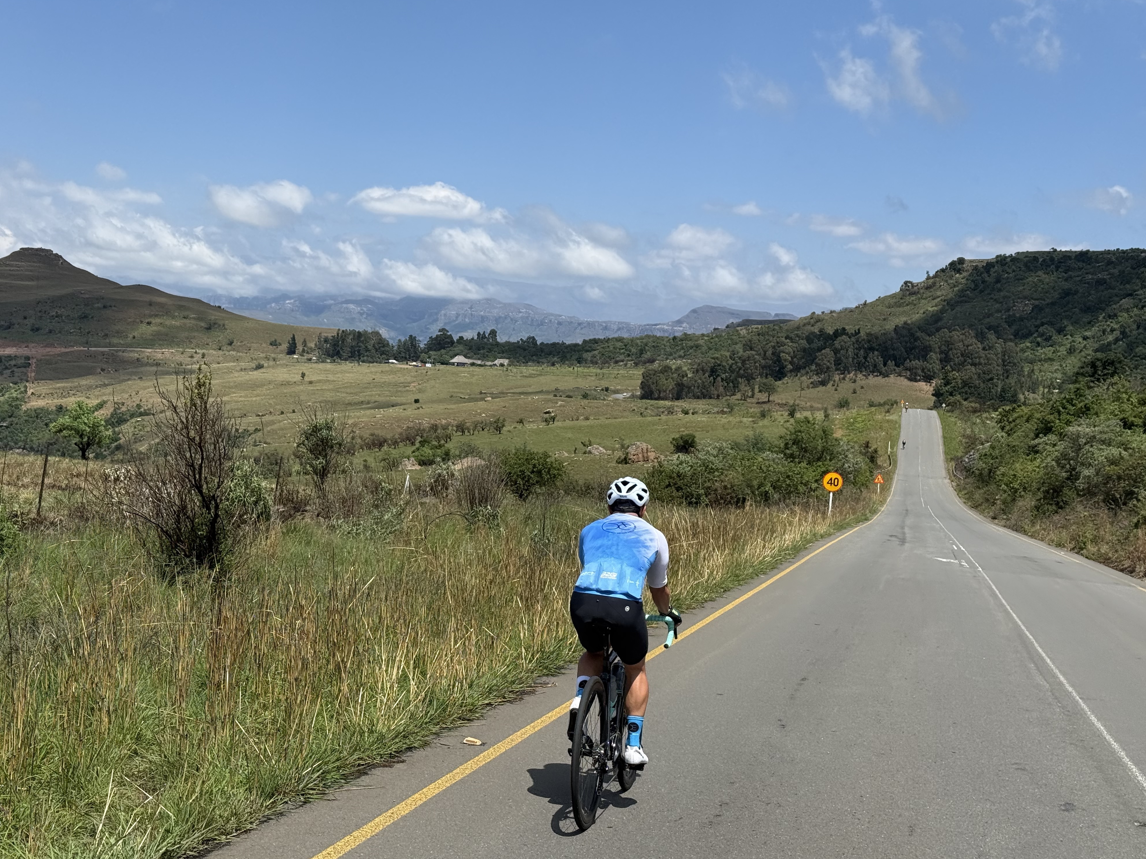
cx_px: 565
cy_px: 430
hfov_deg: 38.9
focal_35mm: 49
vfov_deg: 29.7
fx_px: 1622
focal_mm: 6.76
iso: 80
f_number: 1.78
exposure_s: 1/7874
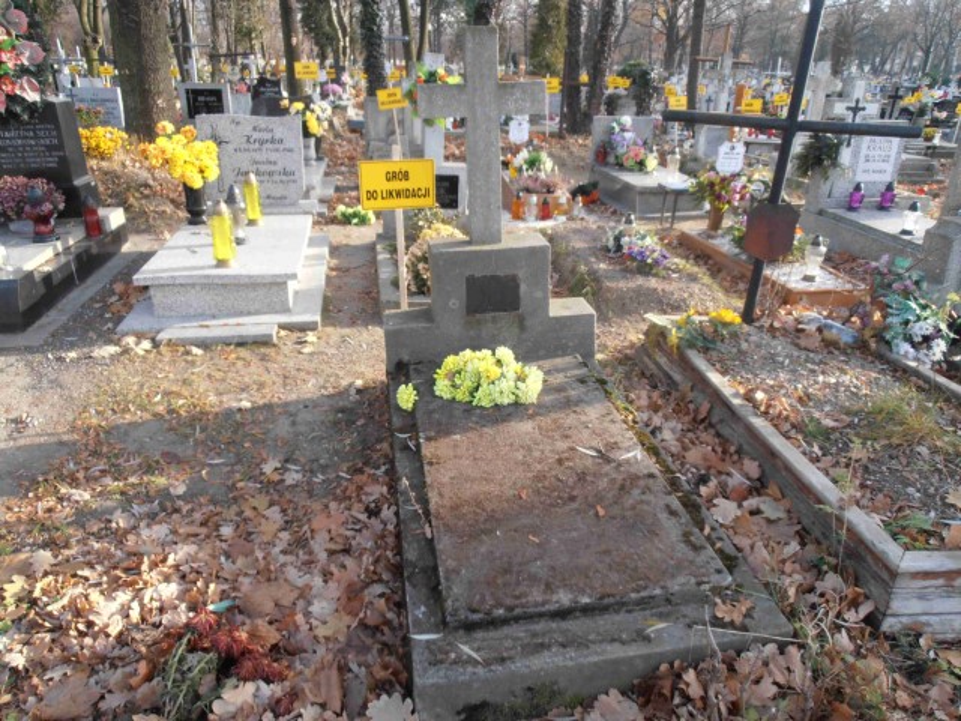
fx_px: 750
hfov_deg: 65.3
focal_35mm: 27
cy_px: 360
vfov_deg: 51.4
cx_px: 480
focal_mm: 4.75
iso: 80
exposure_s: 1/125
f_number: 3.3
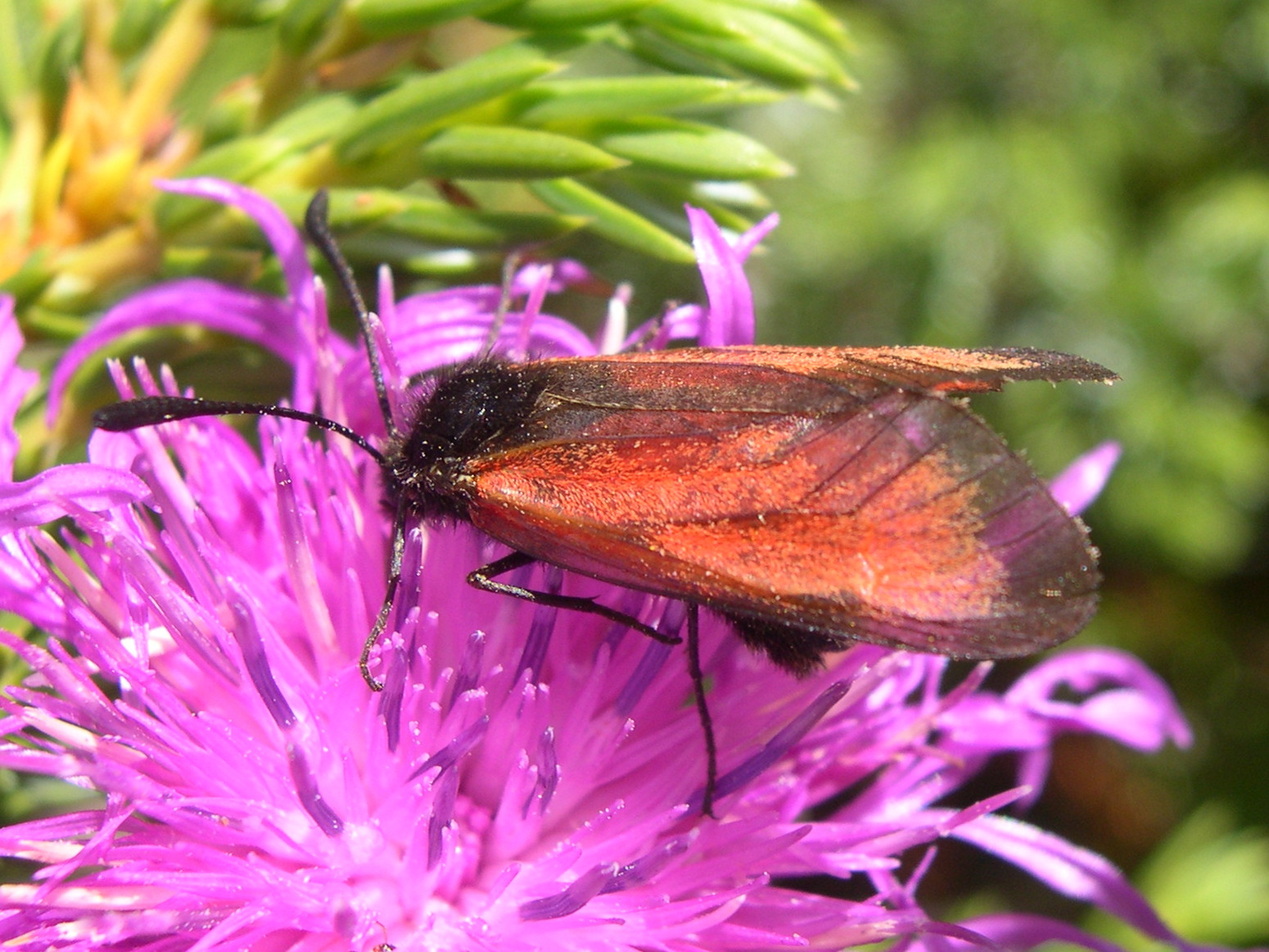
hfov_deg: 44.8
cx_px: 634
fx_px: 1539
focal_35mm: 42
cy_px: 476
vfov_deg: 34.3
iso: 100
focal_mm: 9
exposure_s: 1/100
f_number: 8
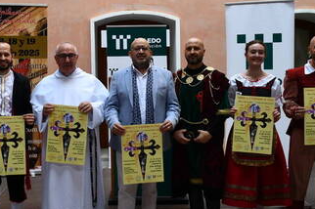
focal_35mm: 55
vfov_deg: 24.5
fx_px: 481
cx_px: 134
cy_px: 83
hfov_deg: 36.2
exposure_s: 1/250
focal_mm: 18
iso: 400
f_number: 3.5
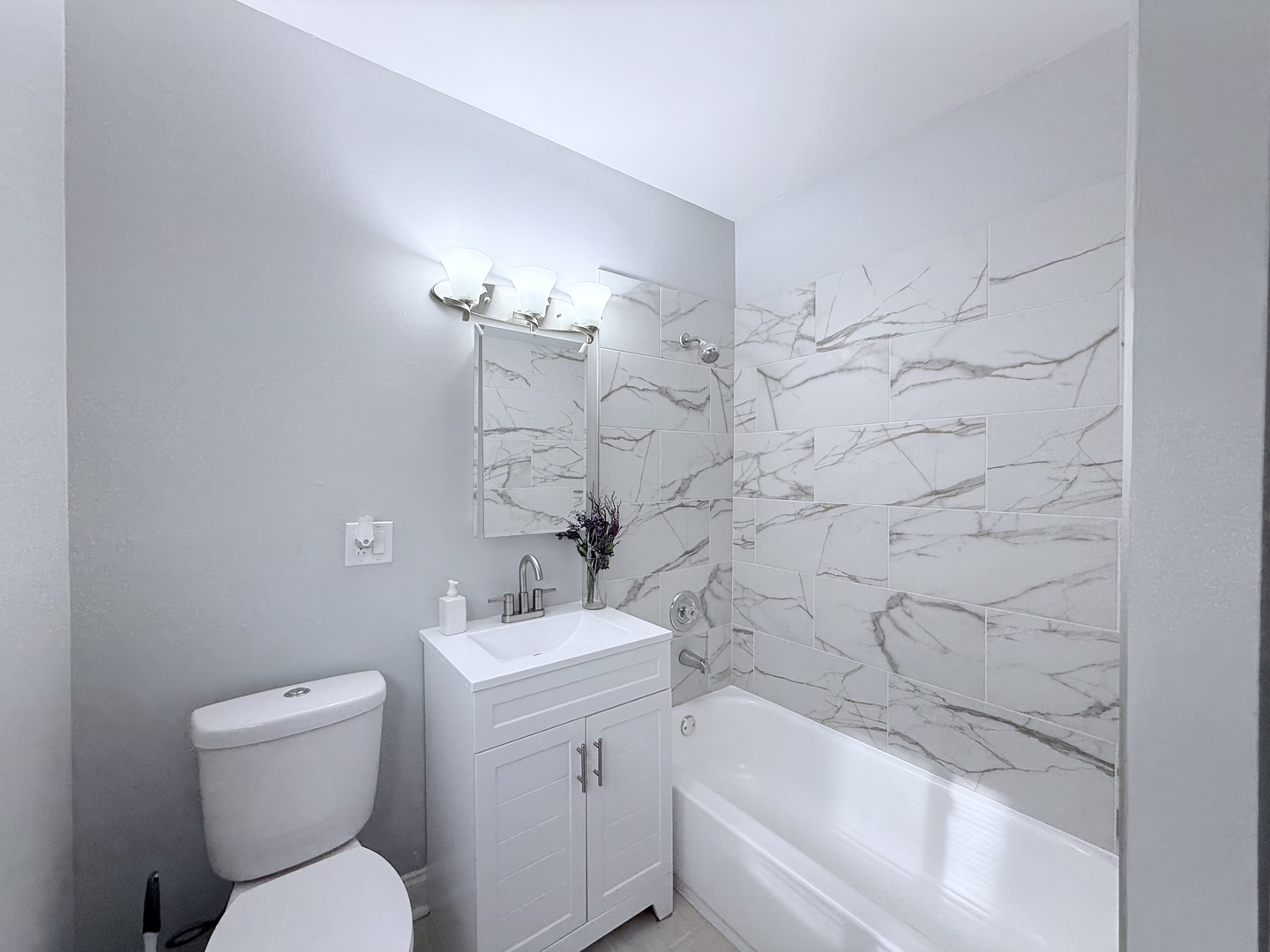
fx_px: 514
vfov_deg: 85.7
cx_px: 635
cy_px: 476
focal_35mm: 14
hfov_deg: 102.1
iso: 100
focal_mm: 2.22
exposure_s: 1/120
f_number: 2.2
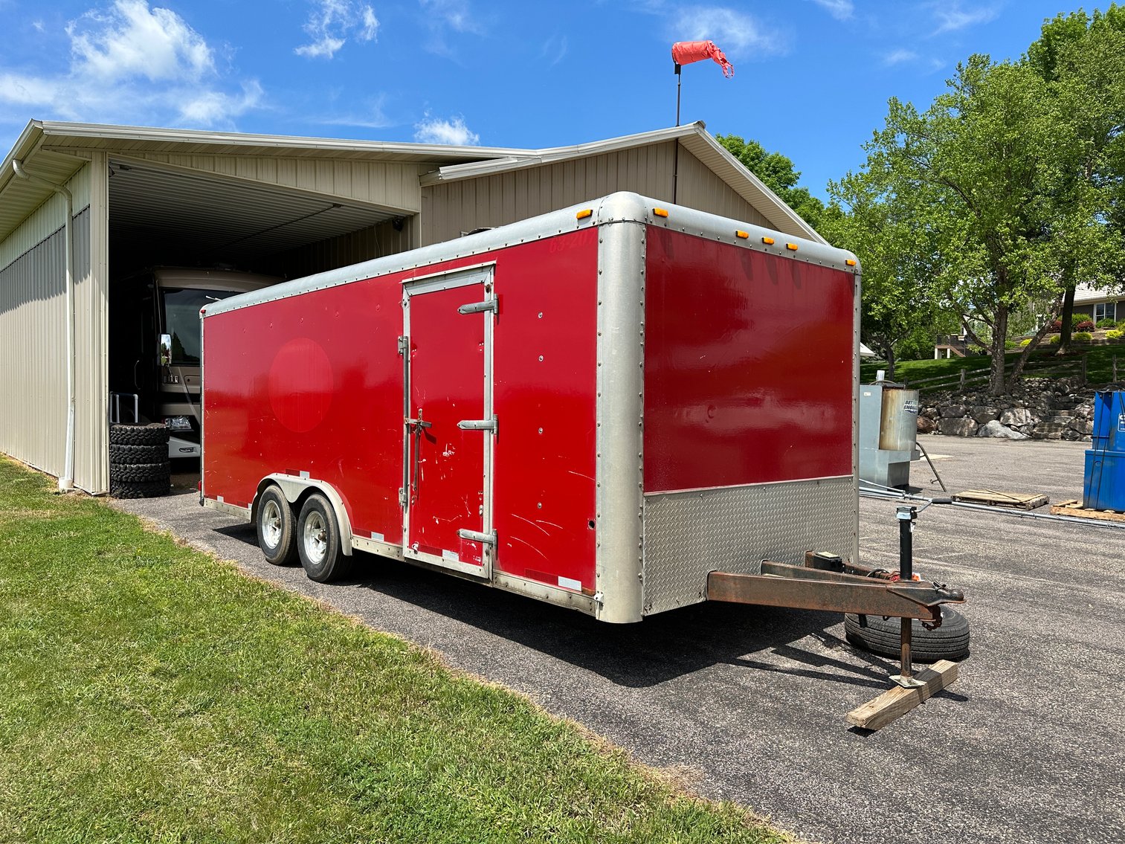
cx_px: 562
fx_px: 780
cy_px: 422
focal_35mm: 24
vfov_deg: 56.8
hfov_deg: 71.6
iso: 80
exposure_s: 1/3597
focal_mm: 6.86
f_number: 1.78
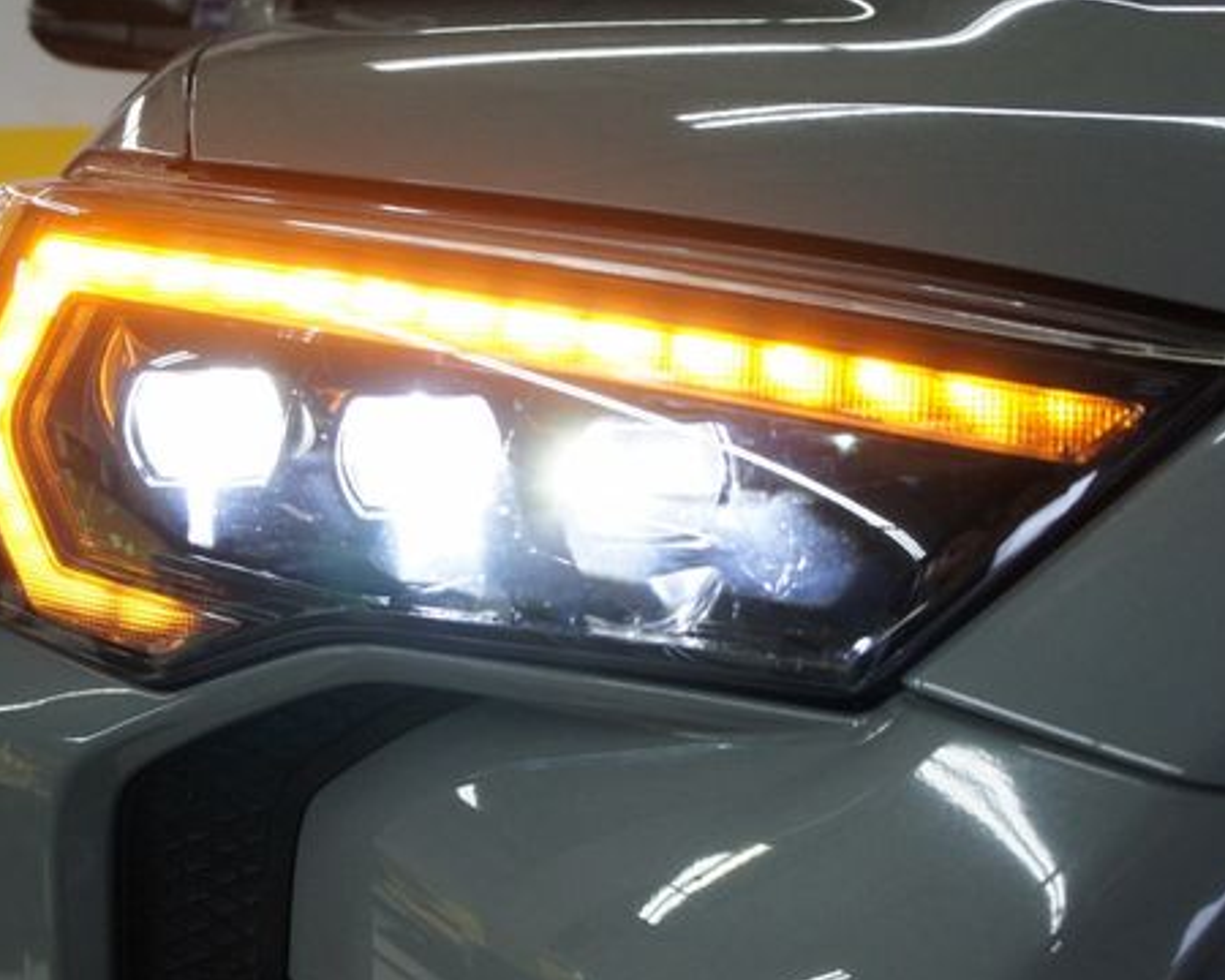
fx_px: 1450
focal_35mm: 40
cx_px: 471
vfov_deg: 37.3
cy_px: 523
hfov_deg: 45.5
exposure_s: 1/250
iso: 1250
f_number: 4
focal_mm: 20
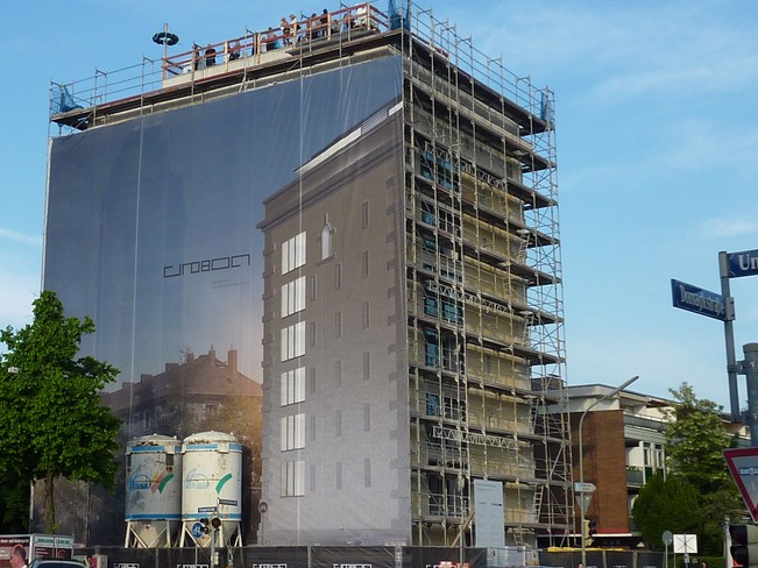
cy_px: 255
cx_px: 307
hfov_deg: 32.6
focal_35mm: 59
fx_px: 1292
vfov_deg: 24.8
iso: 80
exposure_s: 1/320
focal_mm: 4.4
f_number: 4
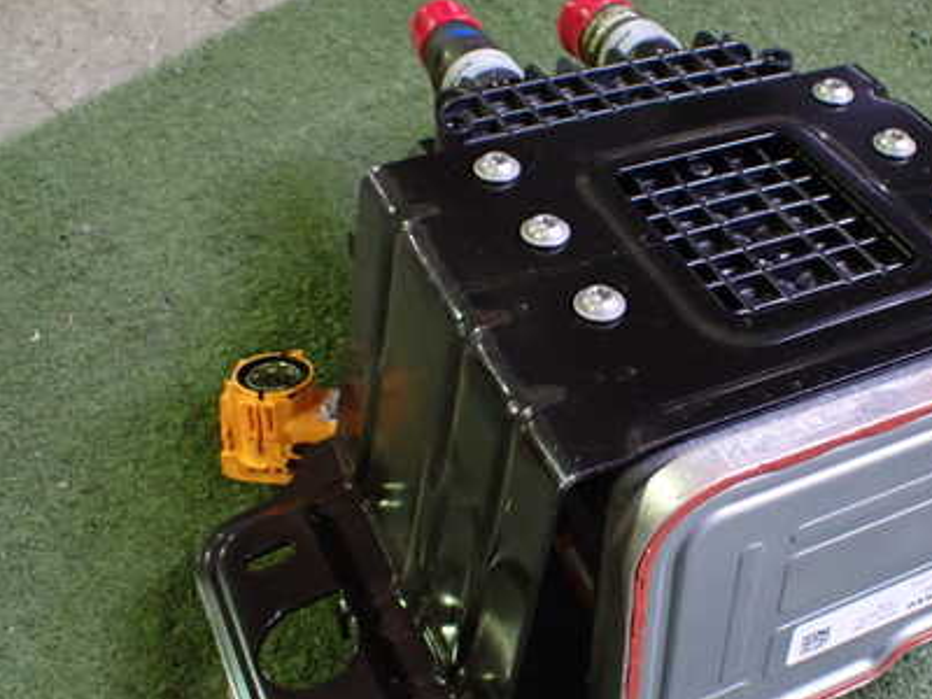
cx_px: 659
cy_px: 387
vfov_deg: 32.2
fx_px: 1212
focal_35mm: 45
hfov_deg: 41.2
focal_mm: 5.4
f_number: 2.3
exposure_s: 1/50
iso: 800
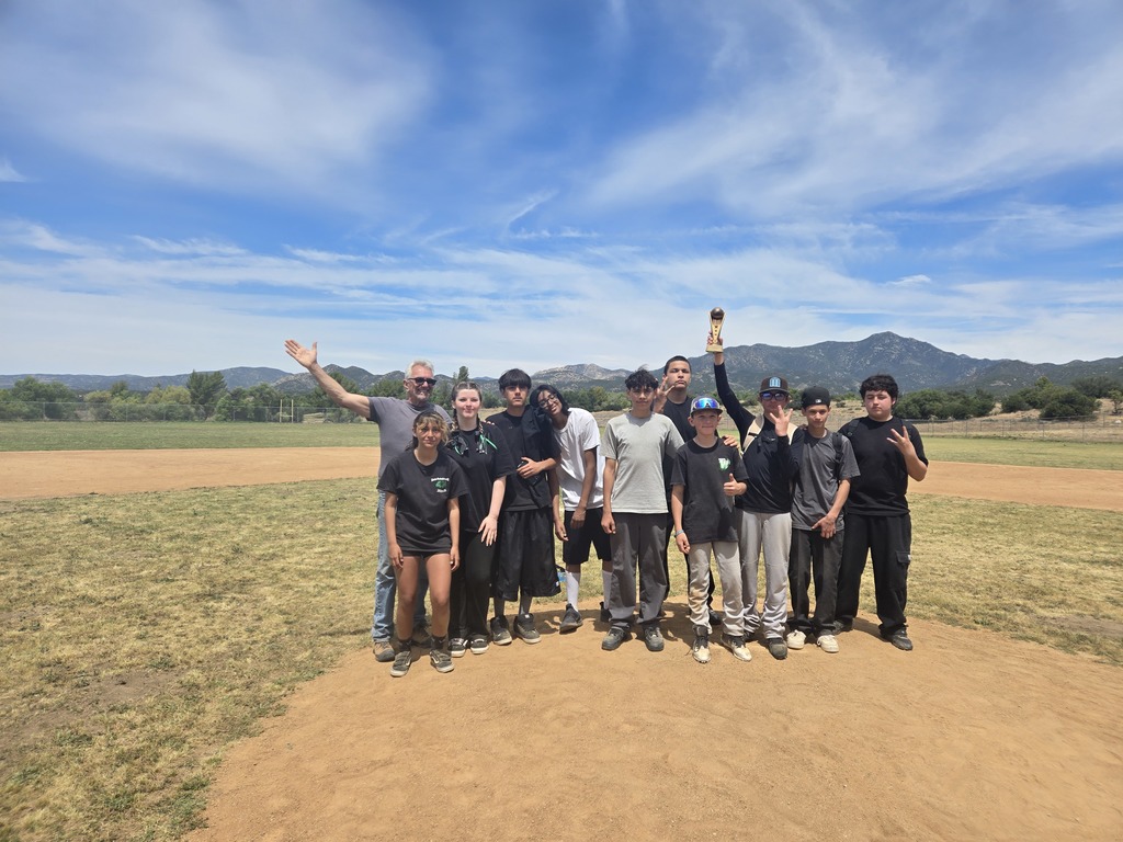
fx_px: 746
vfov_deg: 58.9
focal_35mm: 23
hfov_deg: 73.9
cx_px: 562
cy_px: 421
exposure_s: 1/2145
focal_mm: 5.4
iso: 25
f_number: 1.8
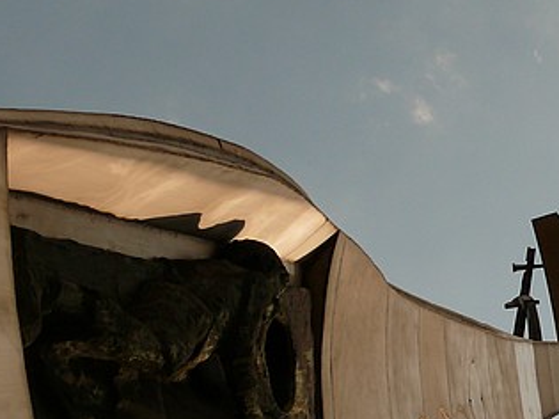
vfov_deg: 16.5
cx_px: 660
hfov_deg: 20.7
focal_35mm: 89
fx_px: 1437
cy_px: 334
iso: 100
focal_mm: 7.4
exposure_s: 1/125
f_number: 3.2
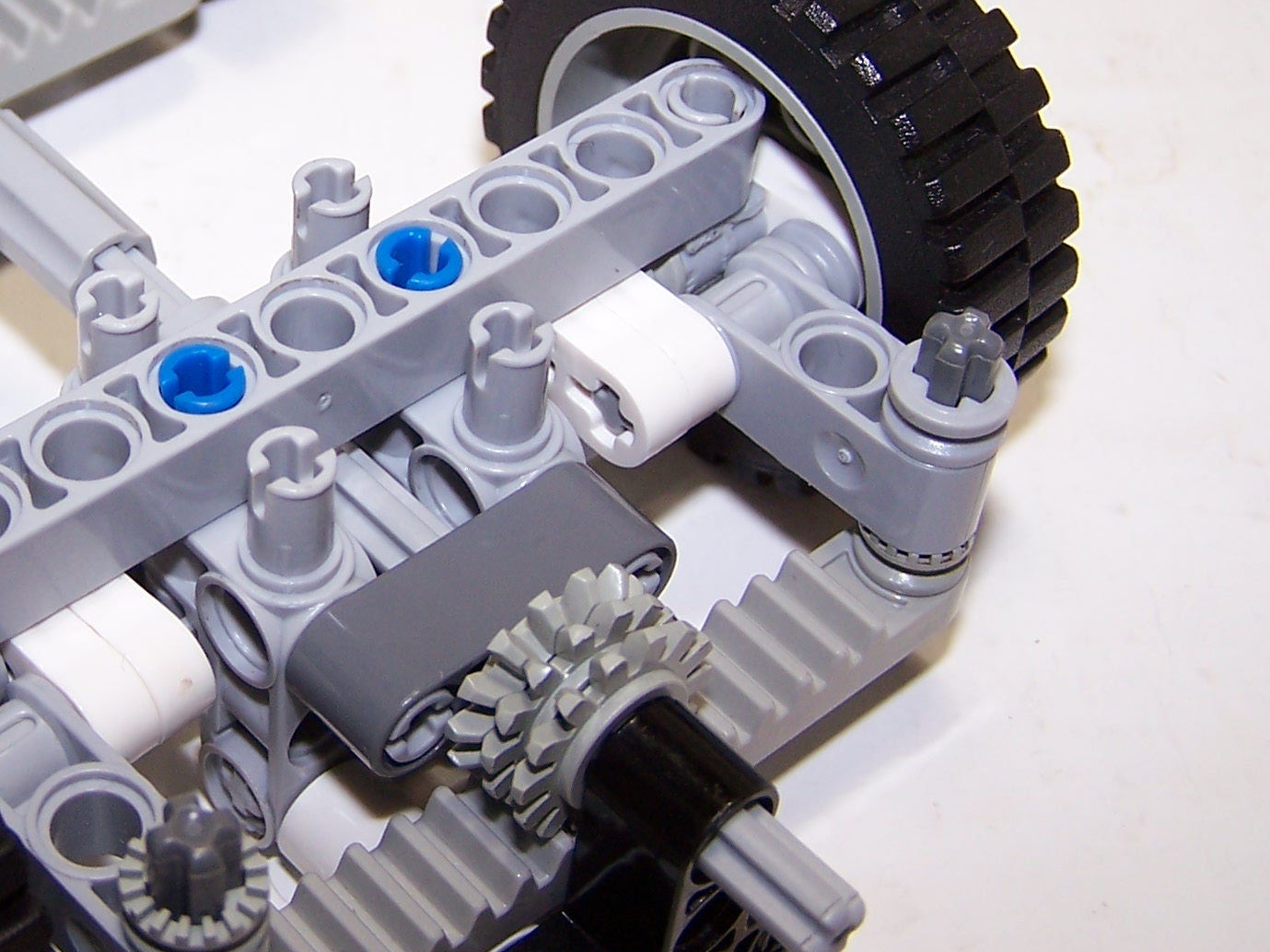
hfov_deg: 26.9
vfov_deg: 20.6
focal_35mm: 71
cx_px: 280
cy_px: 309
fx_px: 2605
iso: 80
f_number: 2.8
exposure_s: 1/60
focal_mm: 6.3
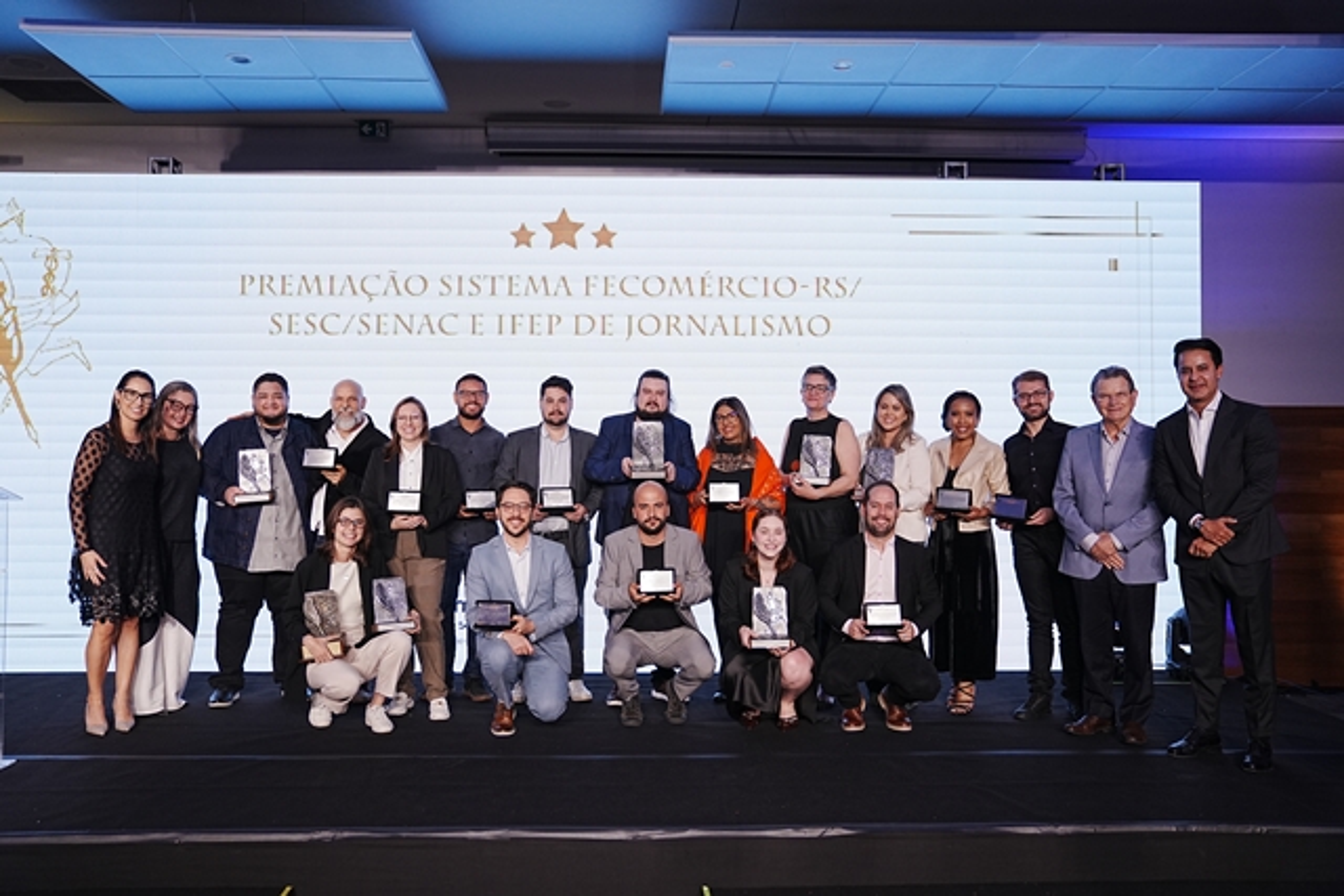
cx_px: 672
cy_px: 448
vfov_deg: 43.6
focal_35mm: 30
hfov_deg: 61.9
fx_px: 1120
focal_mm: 30
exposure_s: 1/800
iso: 1000
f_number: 2.8
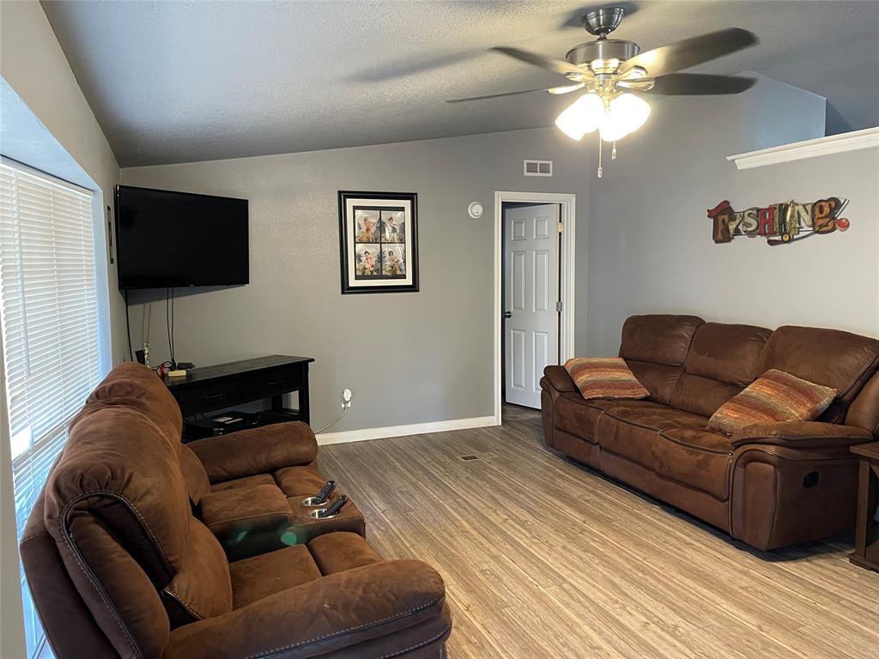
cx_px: 440
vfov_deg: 54.9
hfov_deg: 69.4
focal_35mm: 25
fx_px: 635
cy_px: 330
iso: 400
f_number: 1.6
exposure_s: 1/60
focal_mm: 5.1
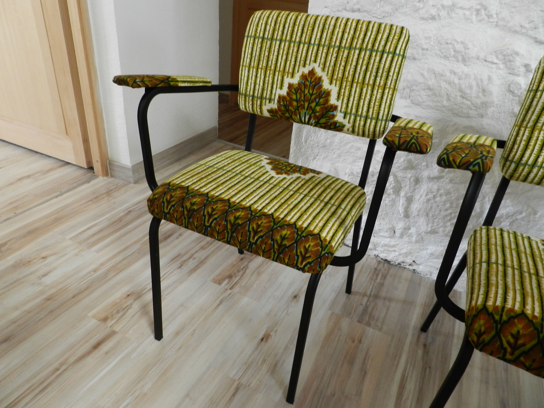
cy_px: 201
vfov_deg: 56.8
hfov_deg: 71.6
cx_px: 276
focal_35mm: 24
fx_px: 377
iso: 320
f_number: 3.4
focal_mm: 4
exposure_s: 1/30
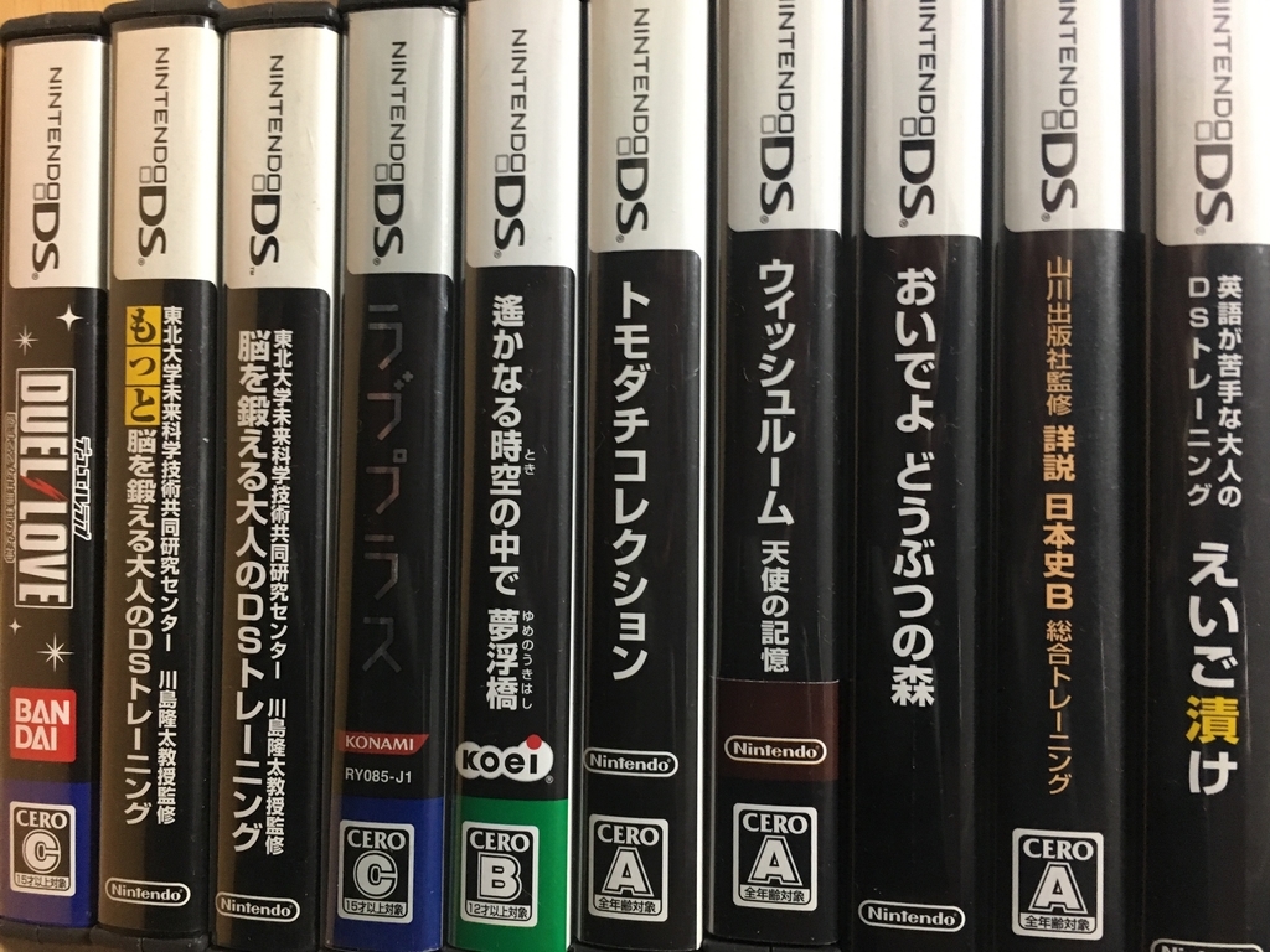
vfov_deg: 48.2
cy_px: 476
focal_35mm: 29
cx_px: 635
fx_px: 1064
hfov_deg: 61.7
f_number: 2.2
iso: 200
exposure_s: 1/20
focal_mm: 4.15
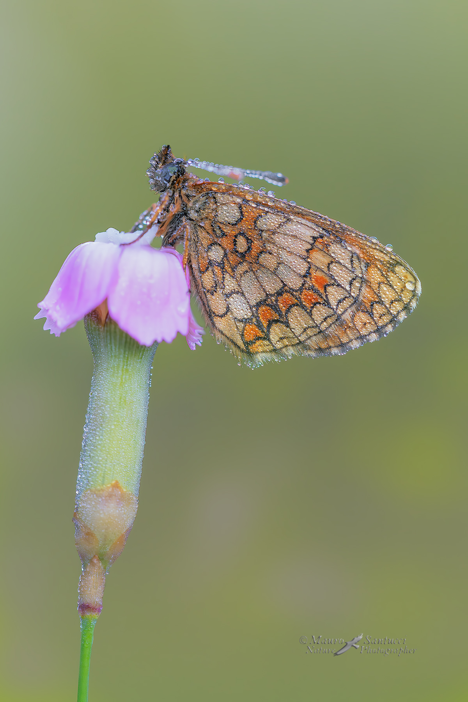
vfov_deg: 15.2
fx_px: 2632
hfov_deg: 10.2
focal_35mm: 135
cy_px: 351
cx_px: 234
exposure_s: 1/30
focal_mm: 90
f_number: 4
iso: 400
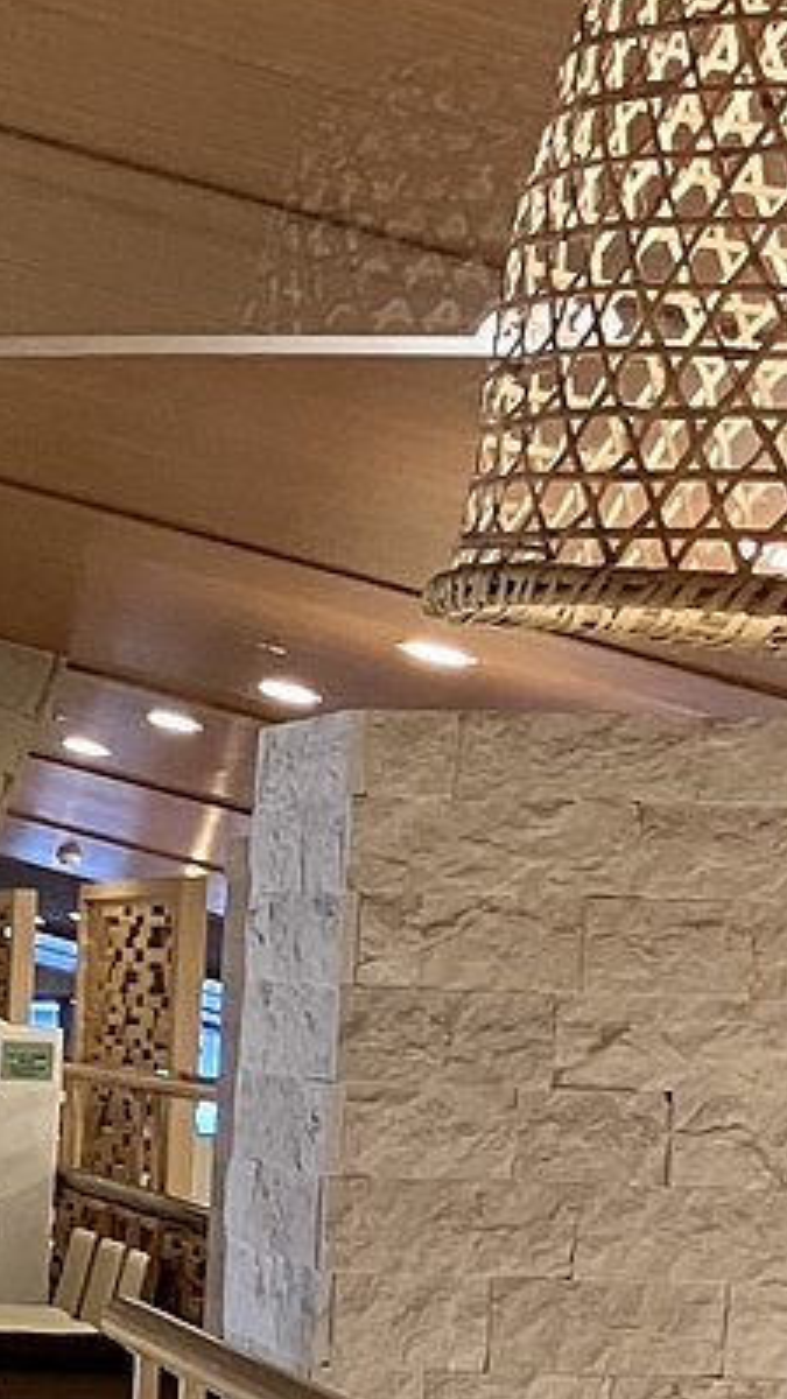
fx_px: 4341
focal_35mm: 117
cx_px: -857
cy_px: 1350
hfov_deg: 9.6
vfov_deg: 17.9
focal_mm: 3.99
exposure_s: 1/60
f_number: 1.8
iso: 160
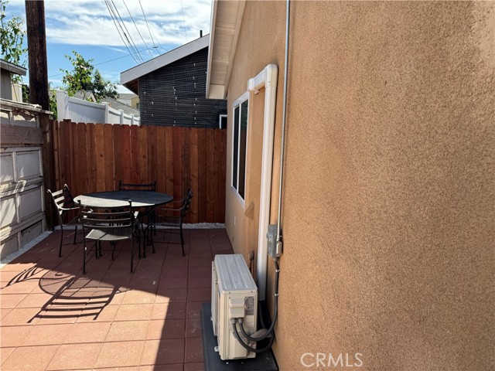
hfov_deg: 71.6
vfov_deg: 56.8
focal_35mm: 24
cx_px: 248
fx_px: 343
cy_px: 186
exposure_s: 1/1678
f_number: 1.78
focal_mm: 6.76
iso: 80
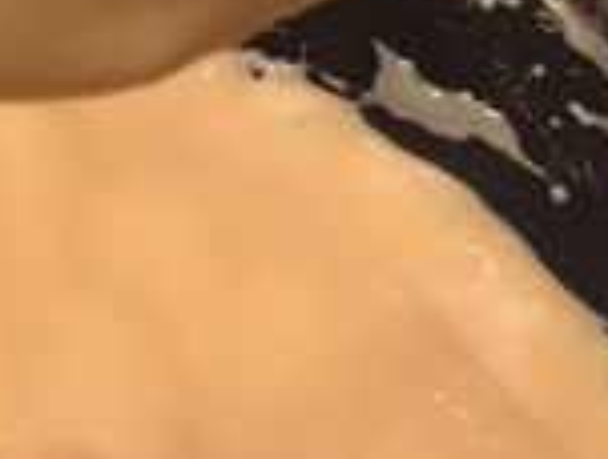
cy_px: 542
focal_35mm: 134
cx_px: 137
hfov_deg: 14.6
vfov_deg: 10.9
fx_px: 2359
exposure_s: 1/33
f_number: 2.2
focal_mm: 4.15
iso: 250
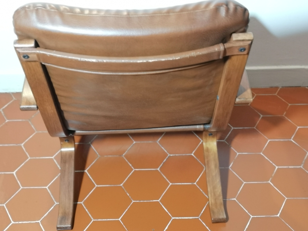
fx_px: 480
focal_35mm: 54
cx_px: 154
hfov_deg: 35.5
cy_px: 116
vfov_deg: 27.0
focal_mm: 5.58
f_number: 4
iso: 320
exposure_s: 1/25
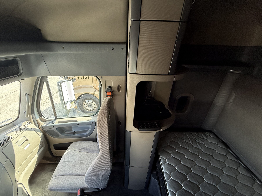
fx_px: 114
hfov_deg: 98.1
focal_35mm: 15
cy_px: 103
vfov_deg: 81.7
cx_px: 125
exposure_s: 1/99
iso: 100
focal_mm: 2.22
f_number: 2.2
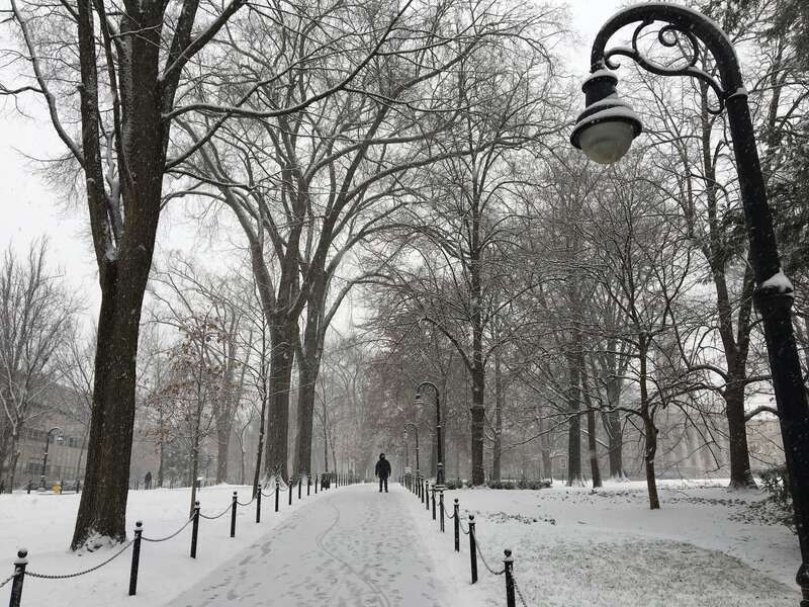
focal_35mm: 29
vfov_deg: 48.2
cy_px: 304
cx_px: 404
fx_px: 678
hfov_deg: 61.7
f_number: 2.2
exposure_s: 1/242
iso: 25
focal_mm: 4.15
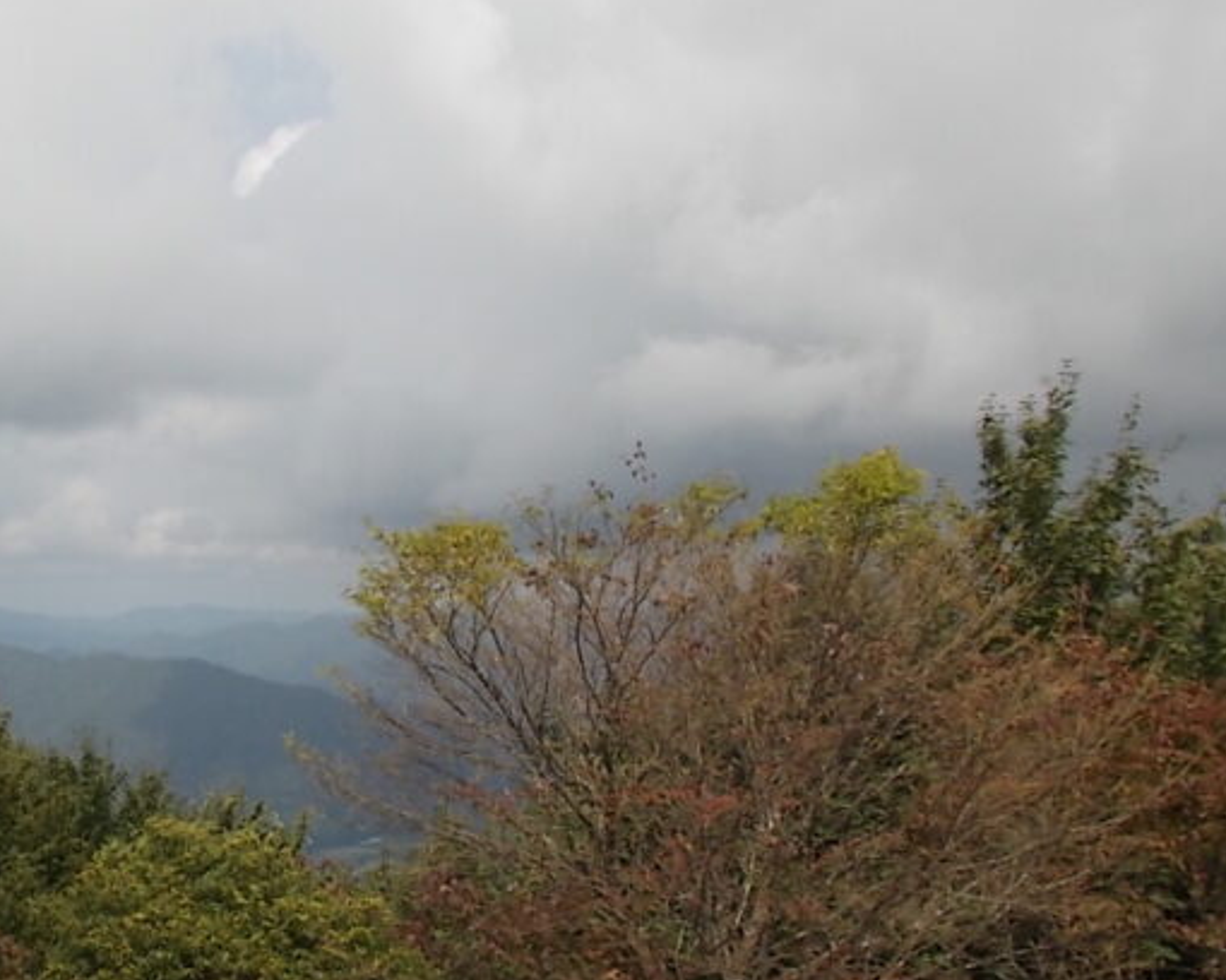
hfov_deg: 34.7
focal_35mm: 51
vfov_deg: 29.6
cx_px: 130
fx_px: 1851
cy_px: 564
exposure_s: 1/200
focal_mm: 4.6
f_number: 8
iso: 80
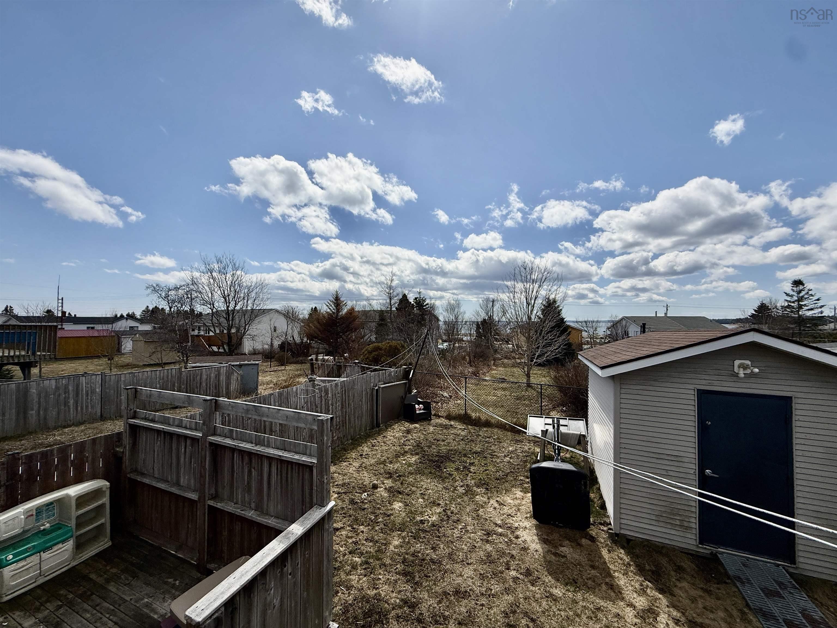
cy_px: 314
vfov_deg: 85.7
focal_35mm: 14
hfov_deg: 102.1
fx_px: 339
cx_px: 418
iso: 40
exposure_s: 1/6173
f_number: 2.2
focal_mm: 2.22
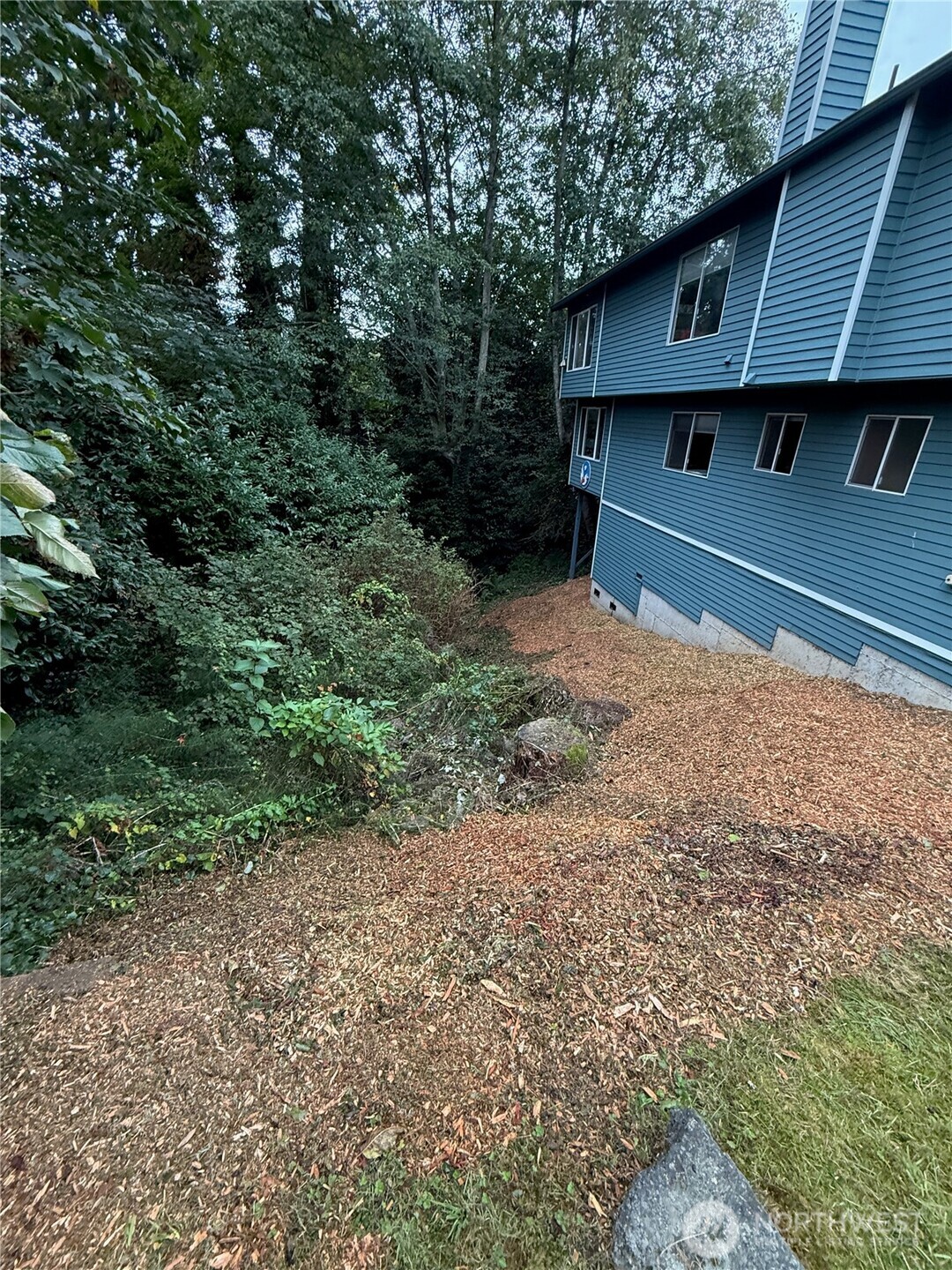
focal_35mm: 14
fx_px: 513
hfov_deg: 85.7
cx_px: 476
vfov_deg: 102.1
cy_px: 635
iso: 320
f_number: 2.2
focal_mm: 2.22
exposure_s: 1/75
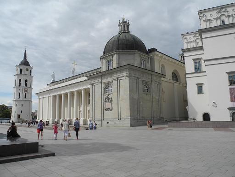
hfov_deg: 63.4
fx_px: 190
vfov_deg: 49.7
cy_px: 88
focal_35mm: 28
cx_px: 118
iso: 100
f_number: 5
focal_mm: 6
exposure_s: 1/800
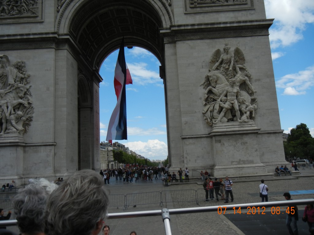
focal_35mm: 30
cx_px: 157
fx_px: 272
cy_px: 118
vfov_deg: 46.8
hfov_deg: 60.0
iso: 160
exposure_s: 1/455
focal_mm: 5.4
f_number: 7
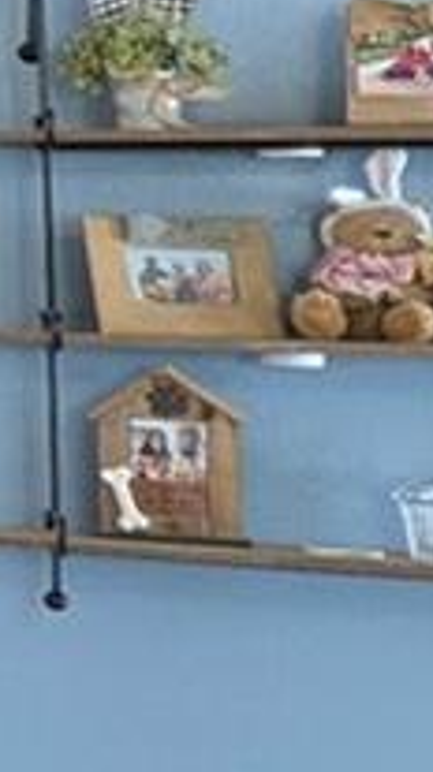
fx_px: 2067
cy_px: 90
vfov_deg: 20.8
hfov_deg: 6.5
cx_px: -1691
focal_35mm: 101
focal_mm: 2.23
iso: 53
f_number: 1.95
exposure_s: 1/24
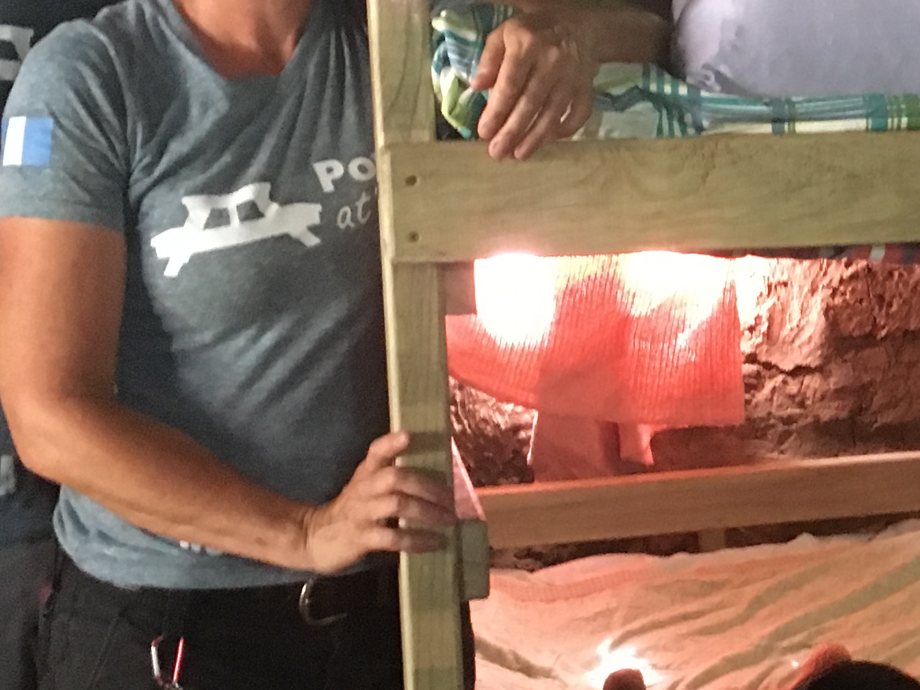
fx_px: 2312
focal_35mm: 87
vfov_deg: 17.0
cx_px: 1070
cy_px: 361
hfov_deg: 21.1
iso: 320
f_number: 2.2
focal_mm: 4.15
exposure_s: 1/15
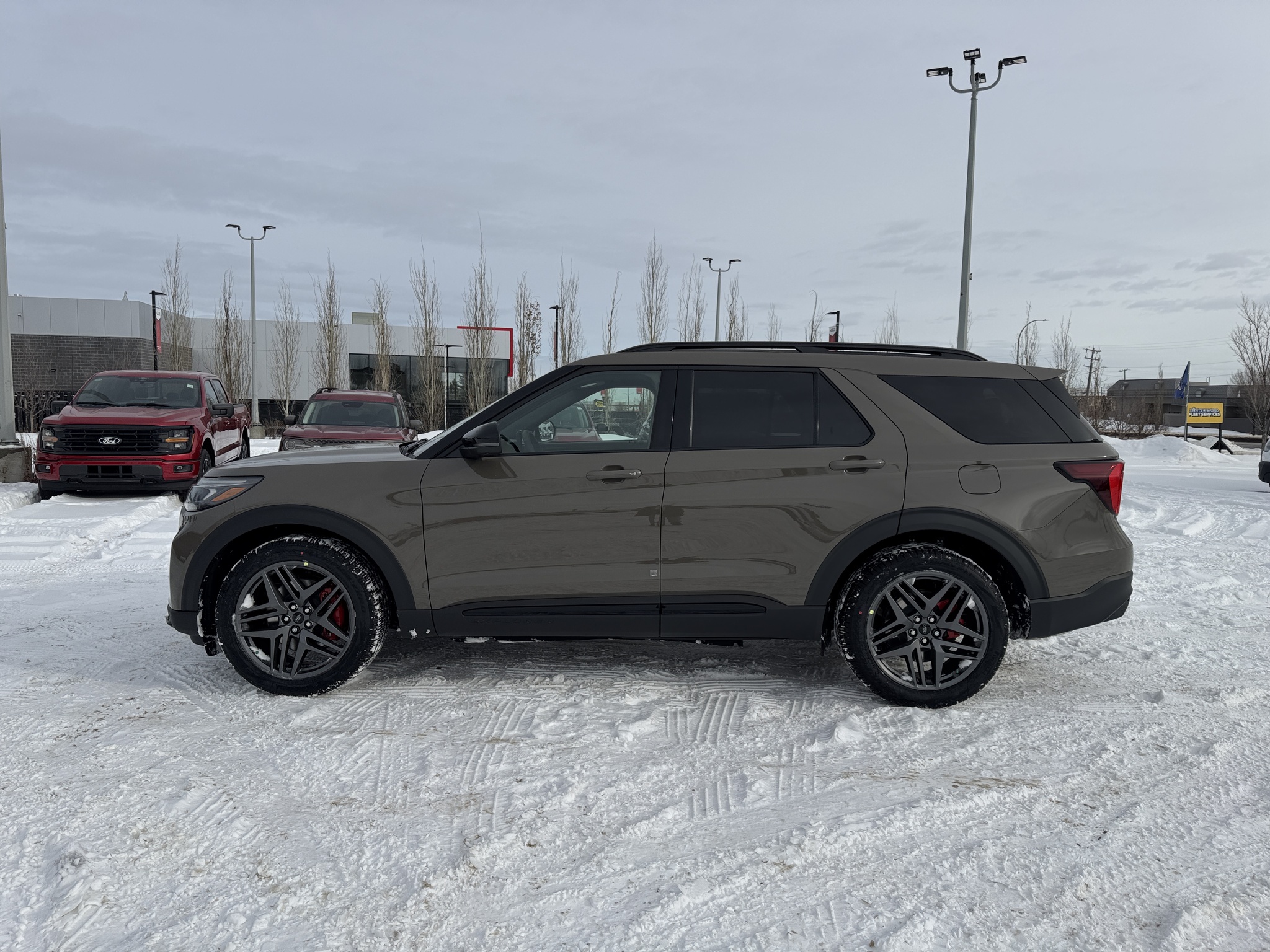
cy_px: 476
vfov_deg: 56.8
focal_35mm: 24
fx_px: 881
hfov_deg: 71.6
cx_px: 635
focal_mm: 6.76
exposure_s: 1/7092
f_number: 1.78
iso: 80
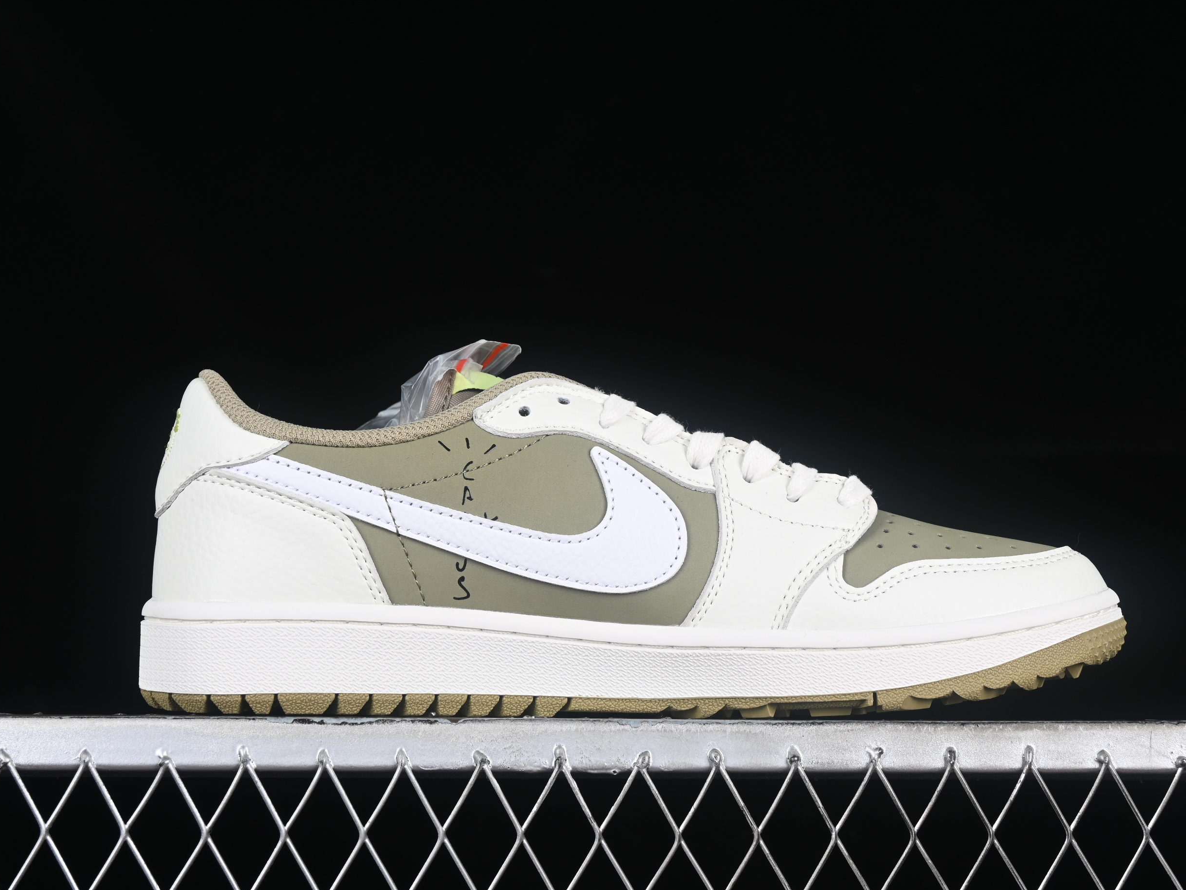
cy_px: 447
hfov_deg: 23.8
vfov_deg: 18.0
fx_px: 2809
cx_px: 614
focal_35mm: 82
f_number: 8
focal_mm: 50
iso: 160
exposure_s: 1/80
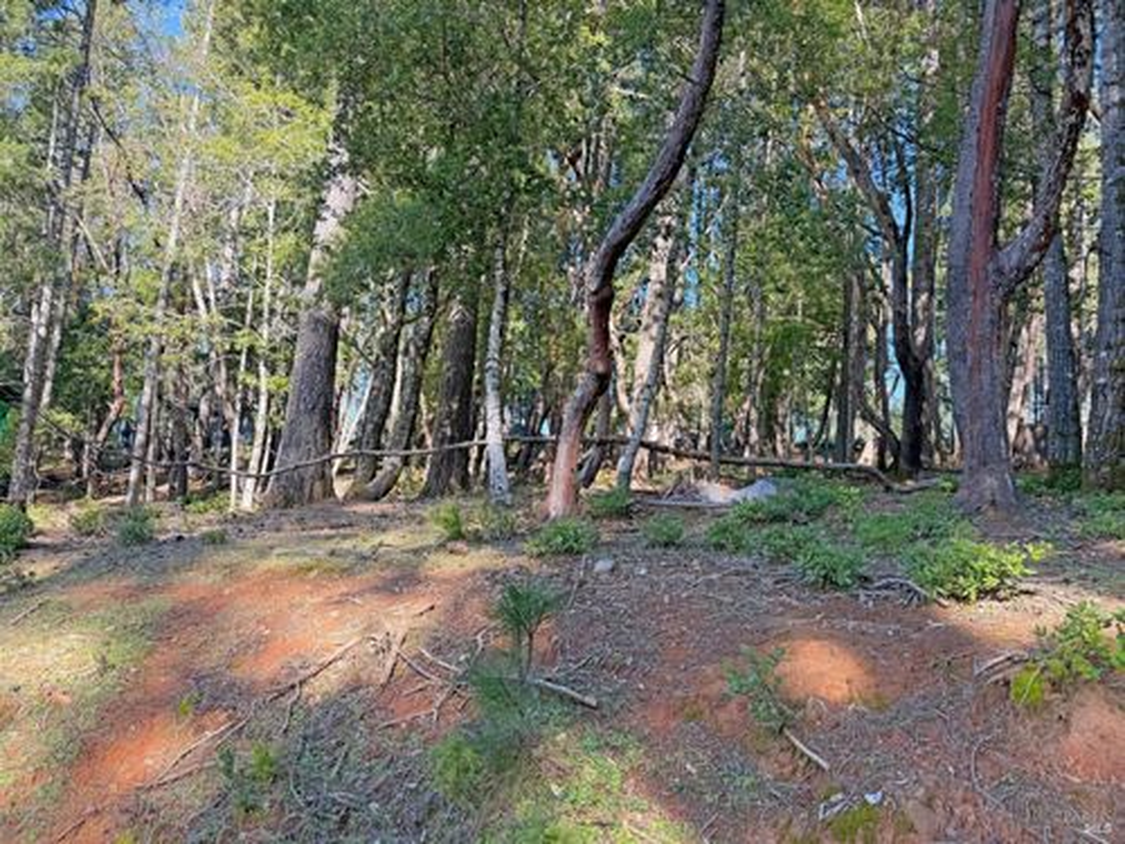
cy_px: 422
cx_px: 562
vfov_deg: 56.8
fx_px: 780
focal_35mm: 24
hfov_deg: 71.6
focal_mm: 6.76
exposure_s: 1/440
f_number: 1.78
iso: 80
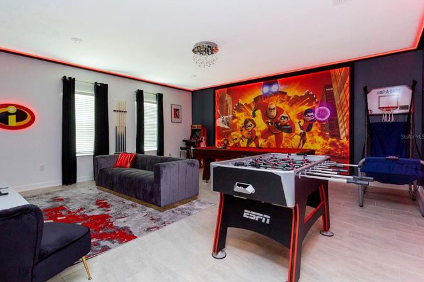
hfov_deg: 90.0
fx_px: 212
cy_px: 137
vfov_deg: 67.3
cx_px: 201
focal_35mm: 18
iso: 800
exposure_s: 1/6
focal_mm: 17
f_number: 10
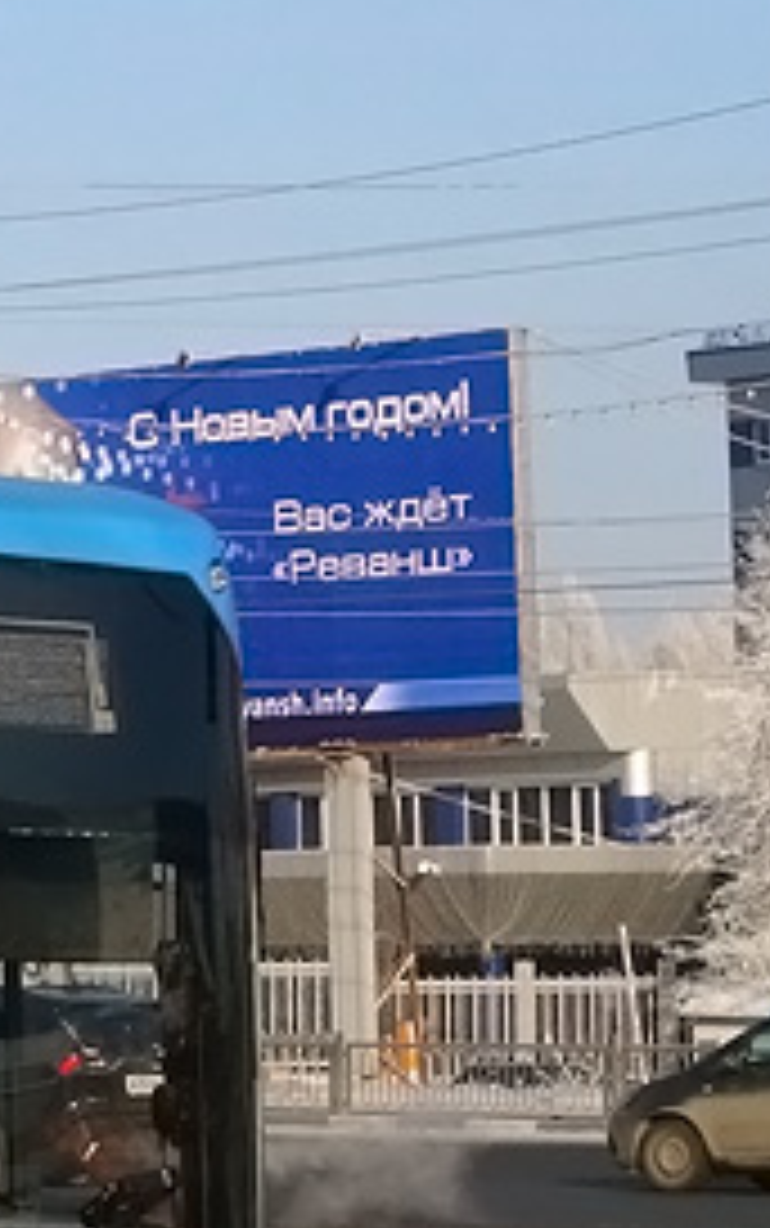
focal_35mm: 170
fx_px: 5699
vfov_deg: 12.3
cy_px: 468
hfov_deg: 7.3
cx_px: -932
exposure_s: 1/500
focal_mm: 14.23
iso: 125
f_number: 6.3
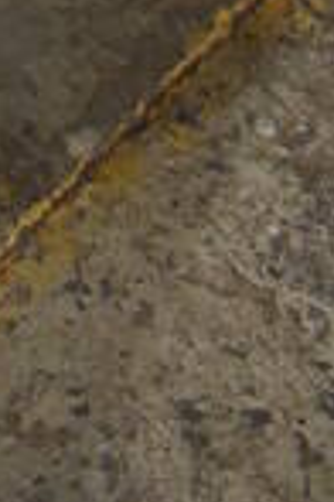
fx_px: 2338
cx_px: -477
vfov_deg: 9.6
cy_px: -999
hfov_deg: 7.6
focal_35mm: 168
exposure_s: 1/125
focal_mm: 18
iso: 2800
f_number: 3.5
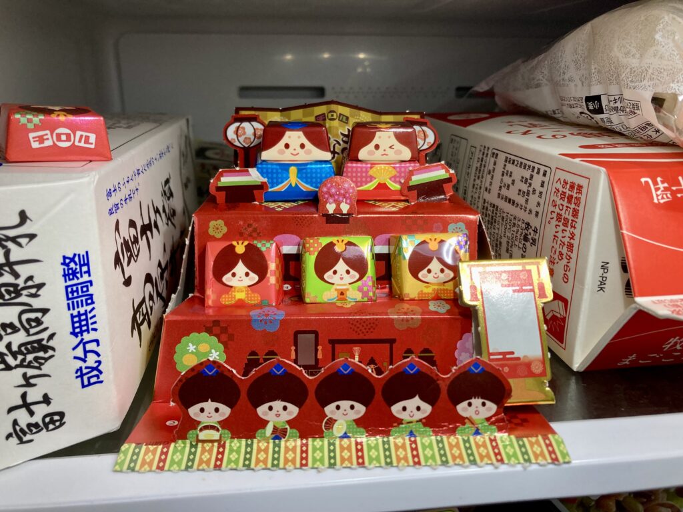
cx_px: 342
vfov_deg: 49.7
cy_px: 256
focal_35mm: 28
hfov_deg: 63.4
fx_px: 552
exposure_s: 1/120
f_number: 1.8
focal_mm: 3.99
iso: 80
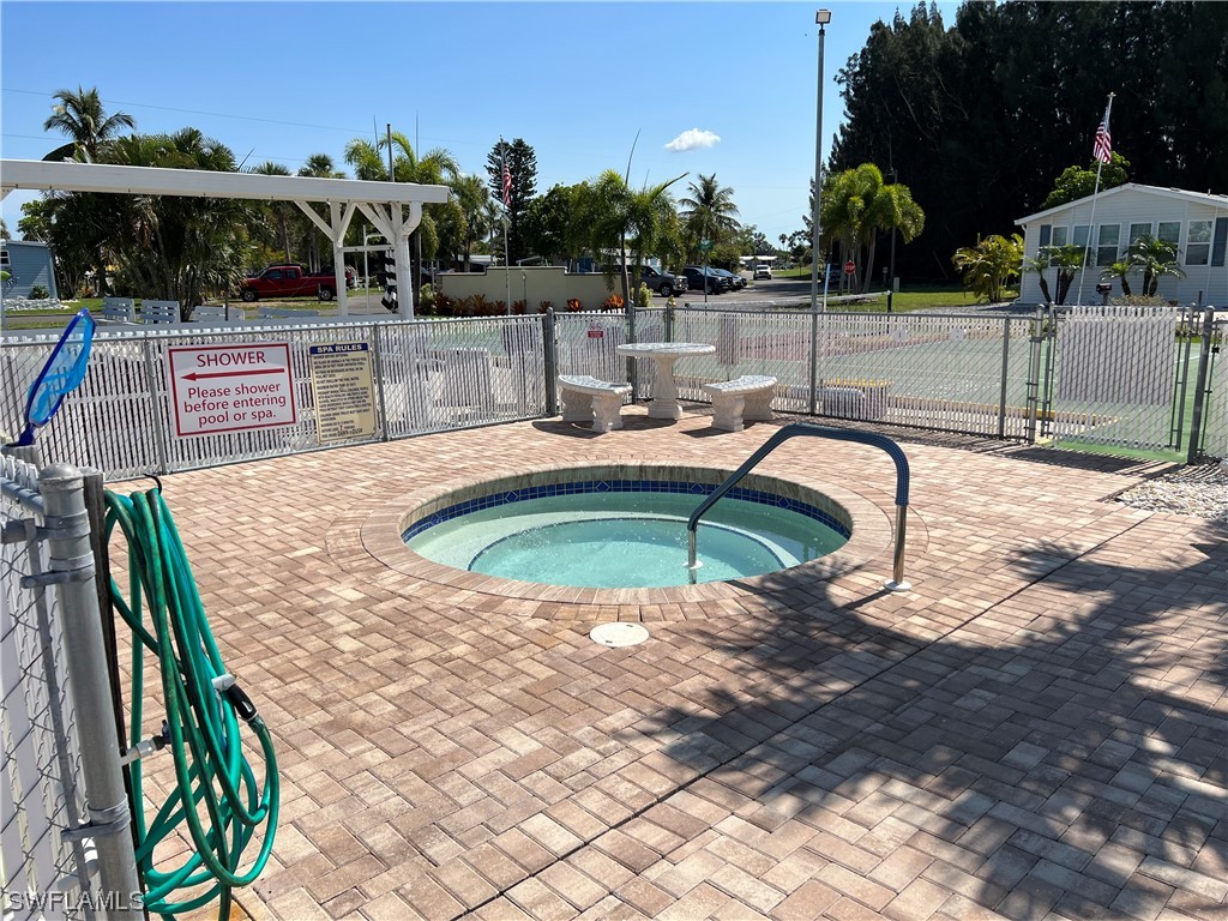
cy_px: 460
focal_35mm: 26
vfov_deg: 53.1
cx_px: 614
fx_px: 922
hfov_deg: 67.3
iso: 50
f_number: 1.5
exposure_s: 1/6579
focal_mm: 5.7
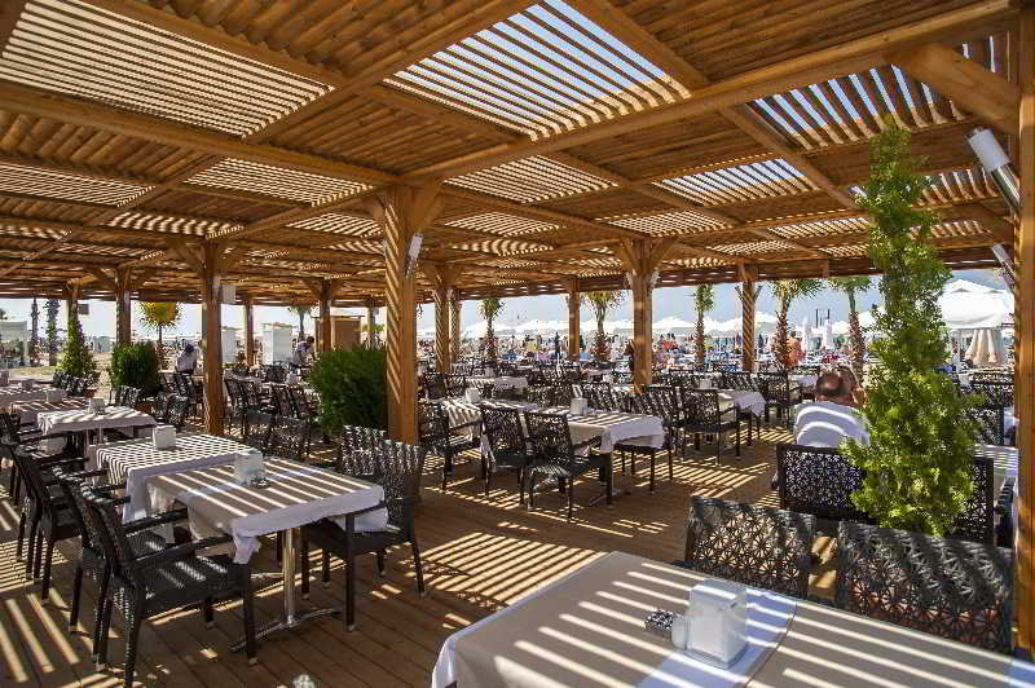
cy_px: 344
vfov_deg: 61.8
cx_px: 518
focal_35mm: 20
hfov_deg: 84.0
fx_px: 575
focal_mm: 20
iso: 100
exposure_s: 1/250
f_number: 8
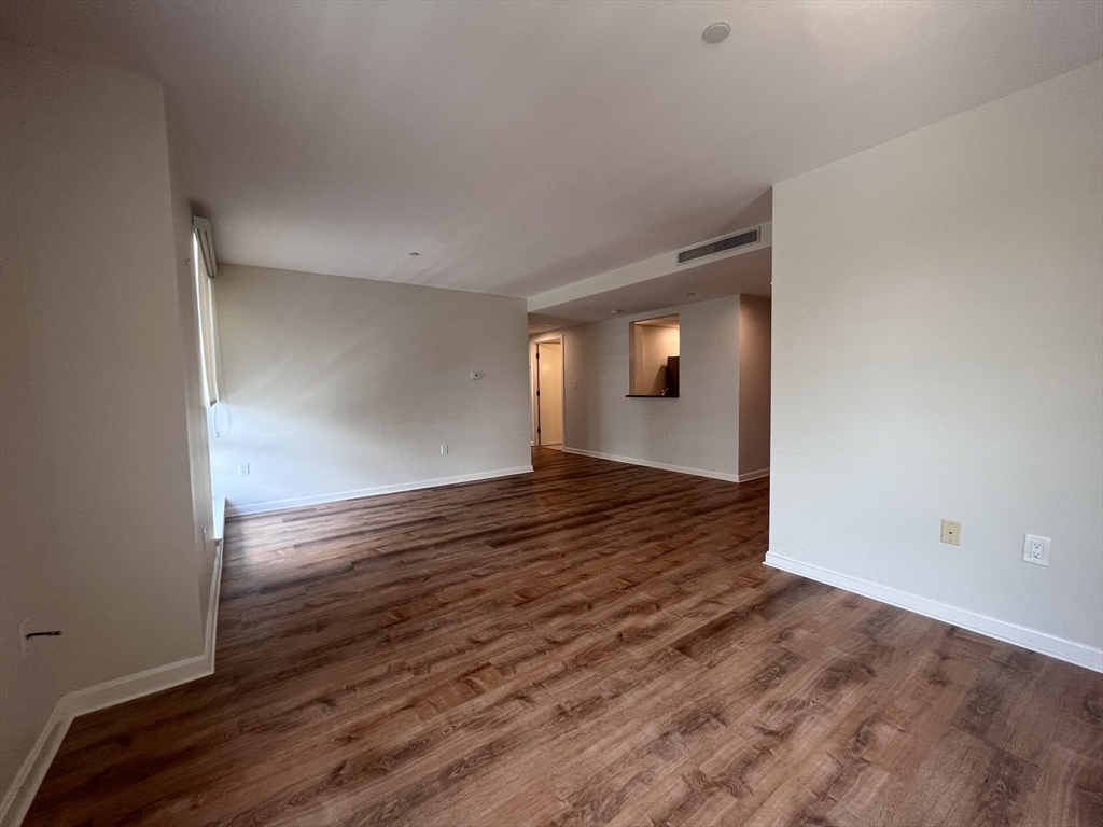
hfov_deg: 106.2
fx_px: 414
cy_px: 414
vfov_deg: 89.9
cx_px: 552
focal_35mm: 13
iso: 125
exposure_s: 1/120
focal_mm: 1.57
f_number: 1.8
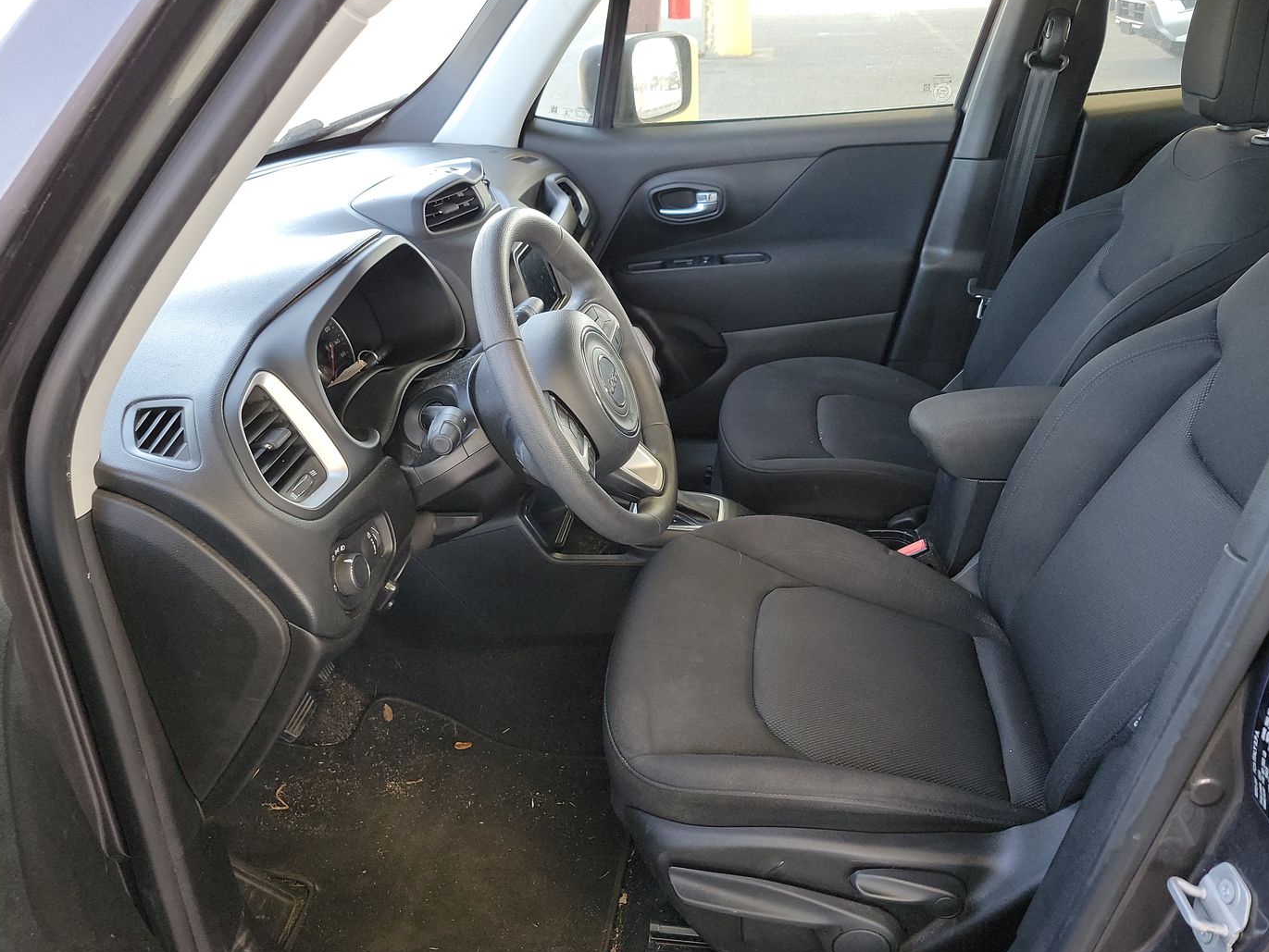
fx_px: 1027
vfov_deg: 49.8
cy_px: 461
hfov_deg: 63.4
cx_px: 659
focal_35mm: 28
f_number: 1.8
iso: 144
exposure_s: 1/59
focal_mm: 6.7
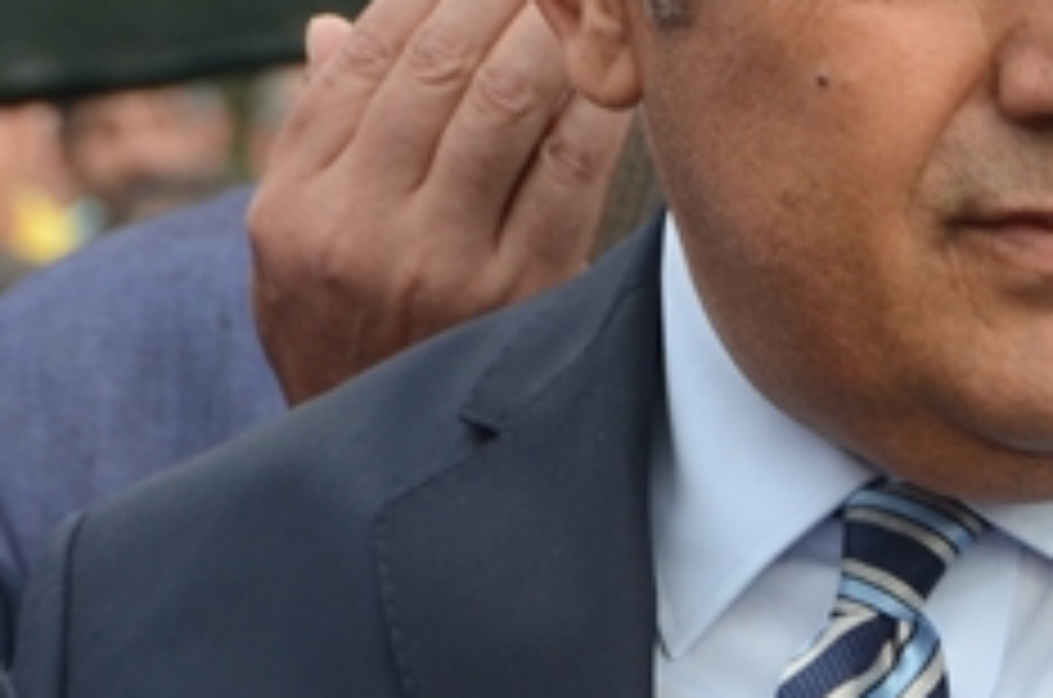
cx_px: 176
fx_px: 12669
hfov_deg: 4.8
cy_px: 473
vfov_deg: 3.2
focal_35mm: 434
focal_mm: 66
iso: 200
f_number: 5.3
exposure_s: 1/160
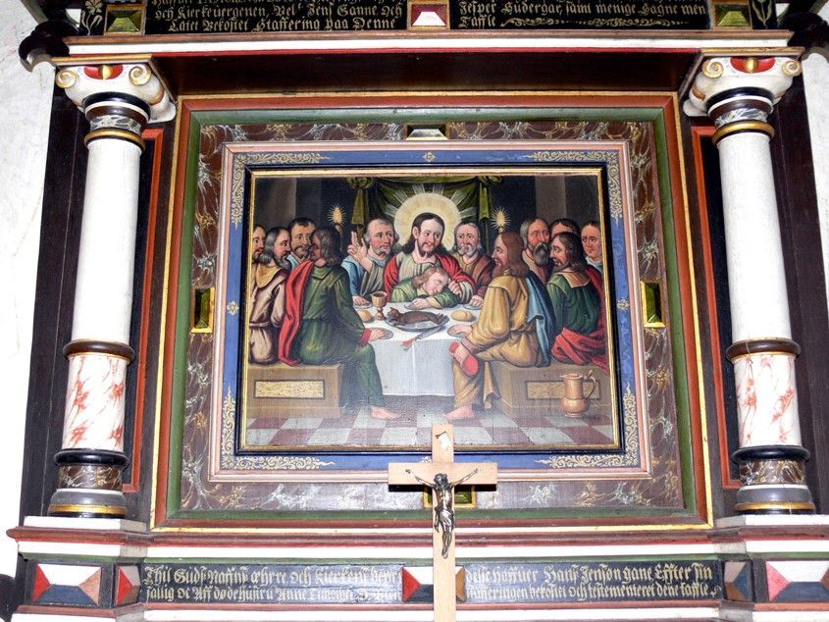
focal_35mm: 39
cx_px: 414
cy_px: 311
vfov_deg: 36.8
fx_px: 934
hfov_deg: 47.9
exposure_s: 1/30
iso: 100
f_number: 2.8
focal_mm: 8.2
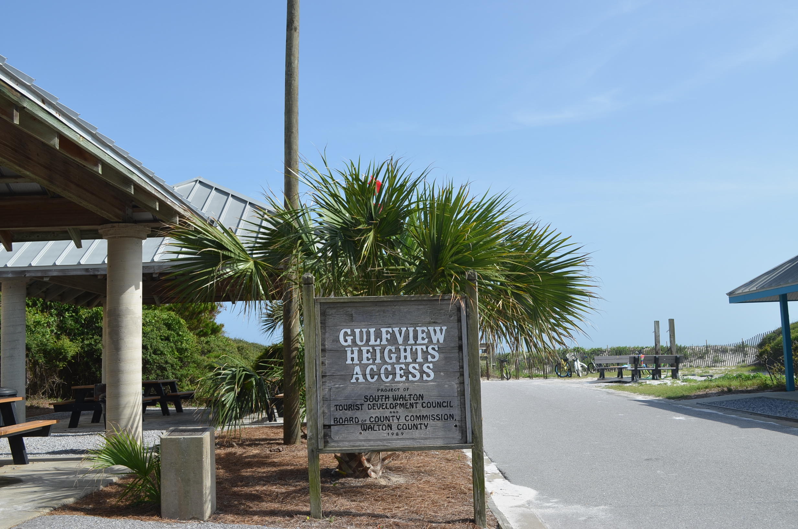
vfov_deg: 34.1
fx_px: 863
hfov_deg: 49.6
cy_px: 264
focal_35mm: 39
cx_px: 399
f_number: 8
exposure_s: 1/250
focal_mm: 26
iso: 100
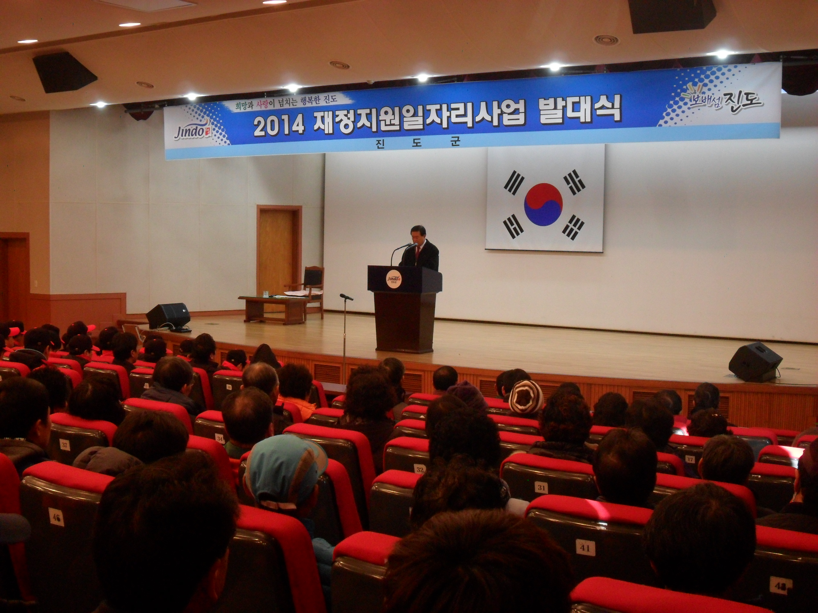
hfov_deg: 42.9
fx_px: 1040
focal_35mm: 44
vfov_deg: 32.9
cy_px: 306
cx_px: 409
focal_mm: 7.8
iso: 200
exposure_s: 1/20
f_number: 4.5
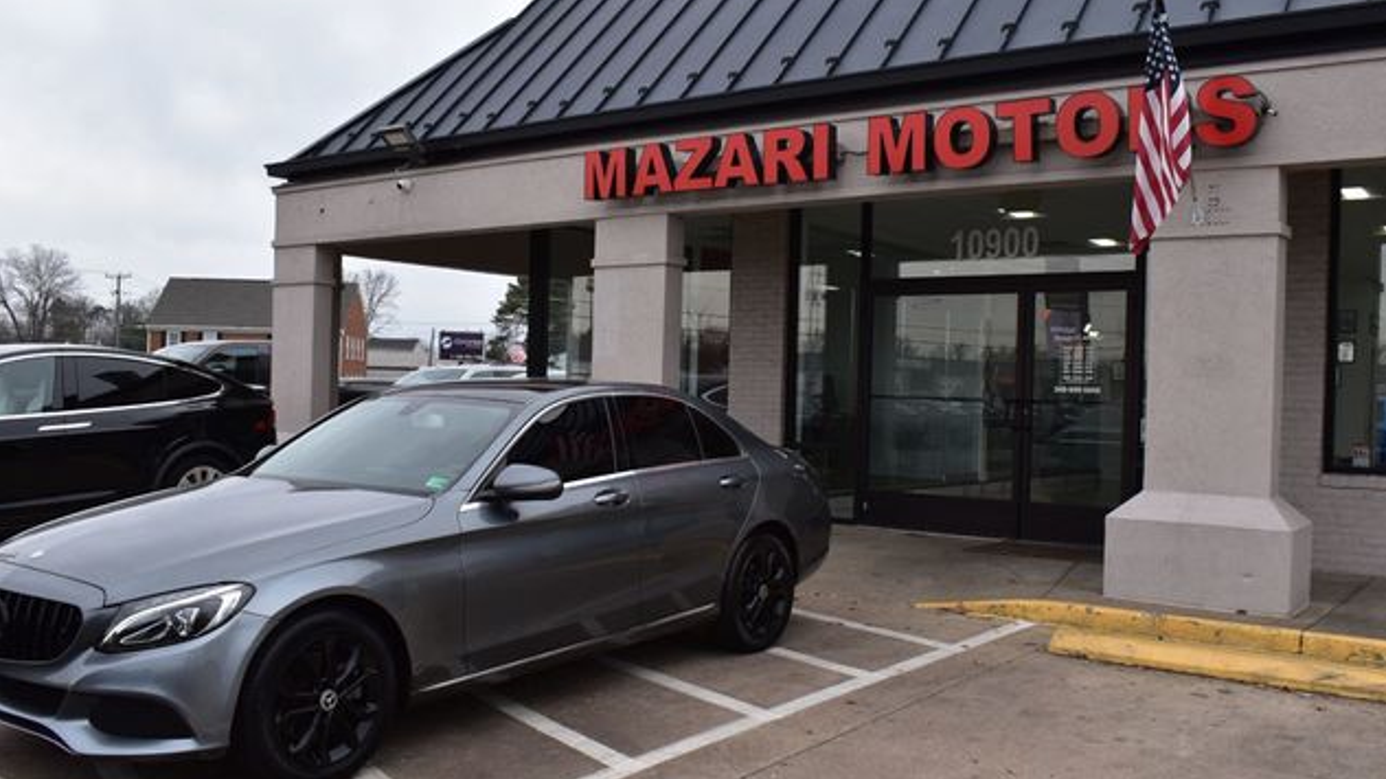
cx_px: 700
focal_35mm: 35
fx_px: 1286
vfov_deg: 33.7
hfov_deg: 56.6
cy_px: 408
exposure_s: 1/250
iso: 400
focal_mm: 22
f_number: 10
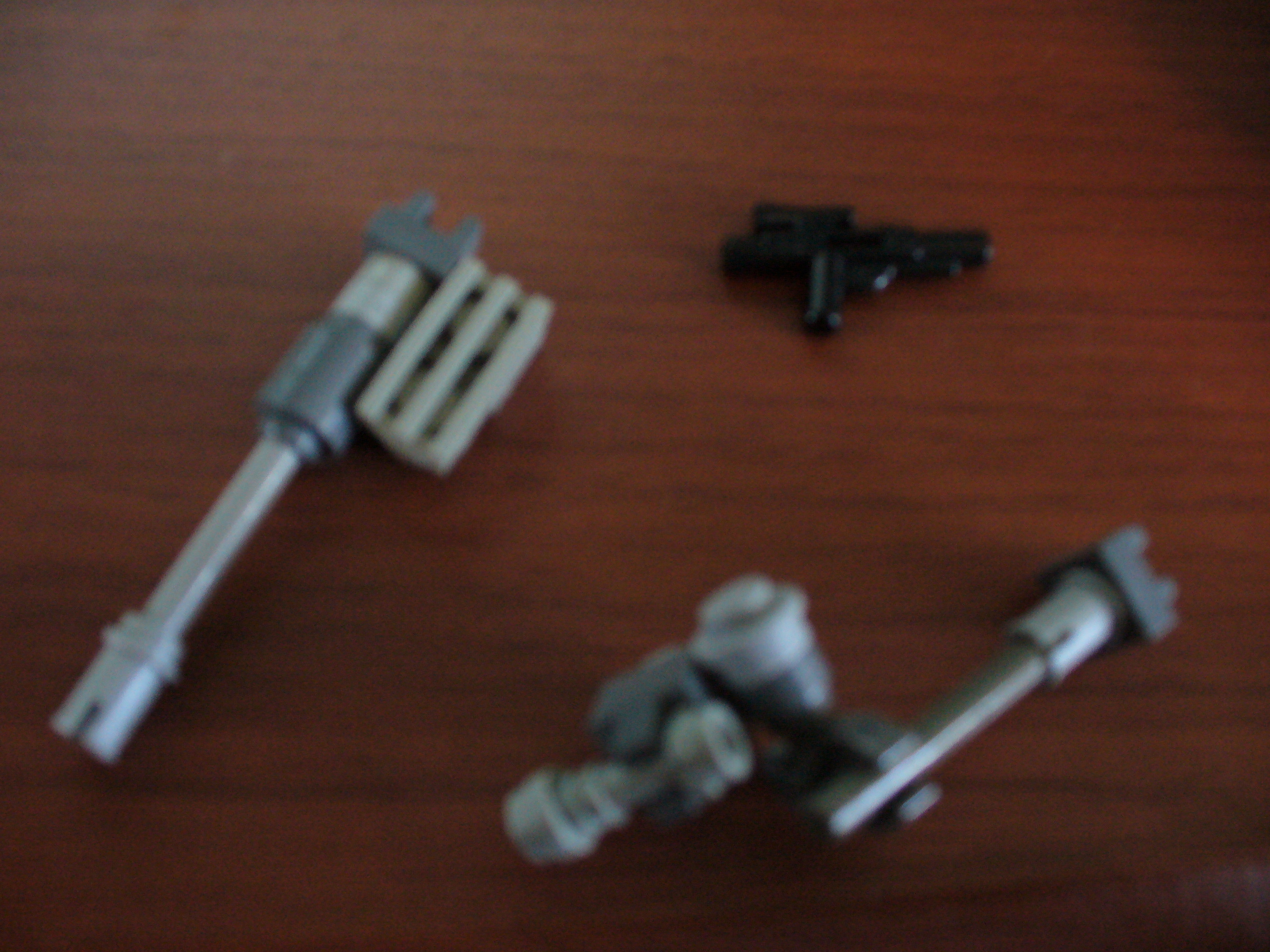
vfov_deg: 38.7
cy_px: 476
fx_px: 1357
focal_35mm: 37
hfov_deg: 50.1
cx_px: 635
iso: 200
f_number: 2.8
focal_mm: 6.1
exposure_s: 1/8
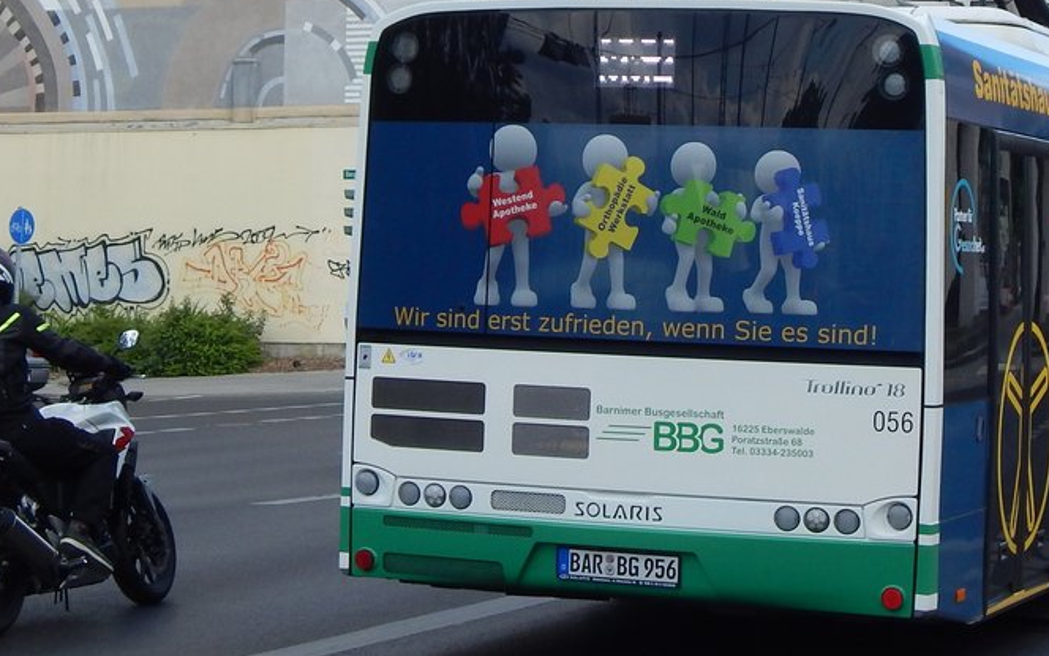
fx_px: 2630
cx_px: 780
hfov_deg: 22.4
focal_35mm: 92
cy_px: 6
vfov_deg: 14.0
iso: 125
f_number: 3.7
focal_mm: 8.6
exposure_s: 1/800
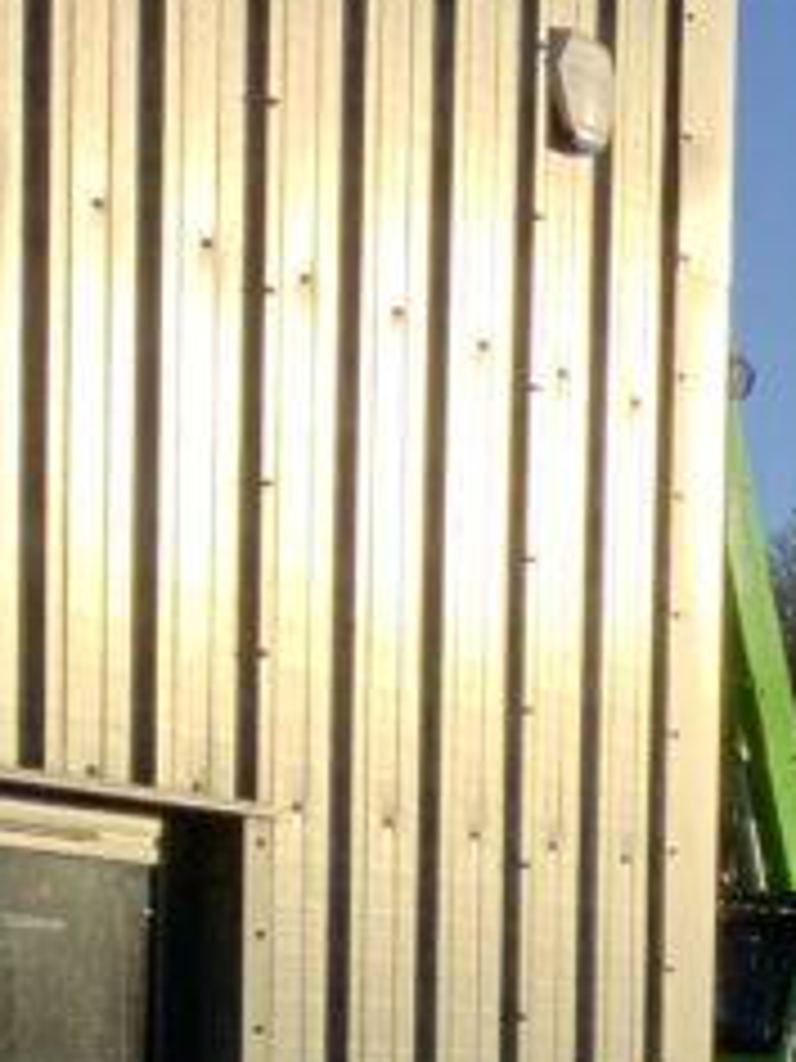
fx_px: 3863
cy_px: 1480
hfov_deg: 9.8
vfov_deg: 14.8
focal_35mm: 126
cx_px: 2154
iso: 16
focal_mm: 3
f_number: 1.8
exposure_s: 1/944
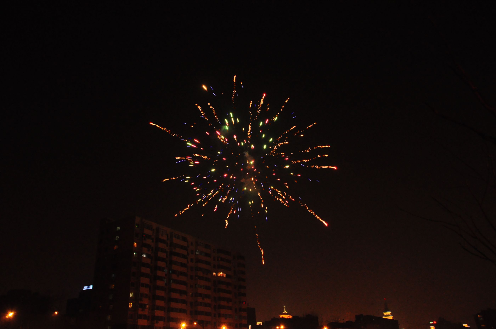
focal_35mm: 27
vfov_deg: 47.8
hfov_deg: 67.5
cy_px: 164
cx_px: 248
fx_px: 372
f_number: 6.3
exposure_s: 1/15
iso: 1600
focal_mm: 18
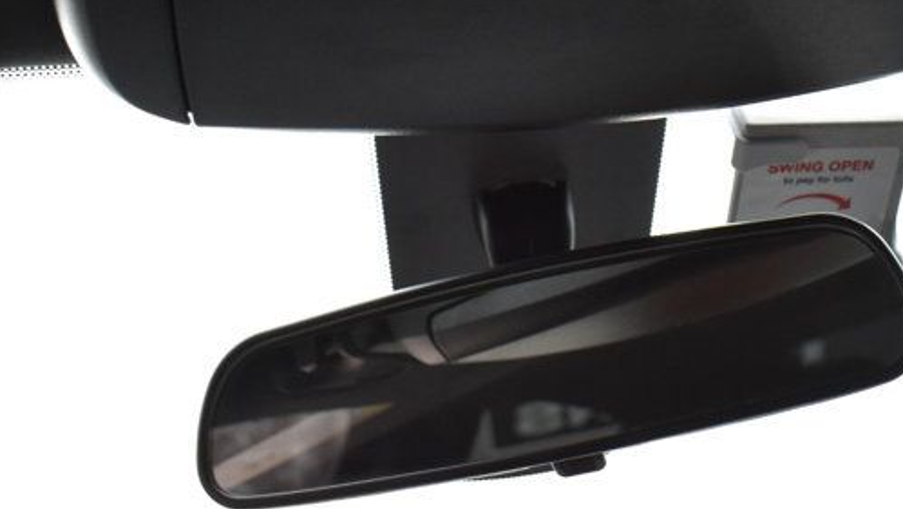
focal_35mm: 58
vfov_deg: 19.6
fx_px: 1389
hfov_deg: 35.6
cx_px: 623
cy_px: -85
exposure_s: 1/15
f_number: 4.5
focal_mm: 18
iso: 1600
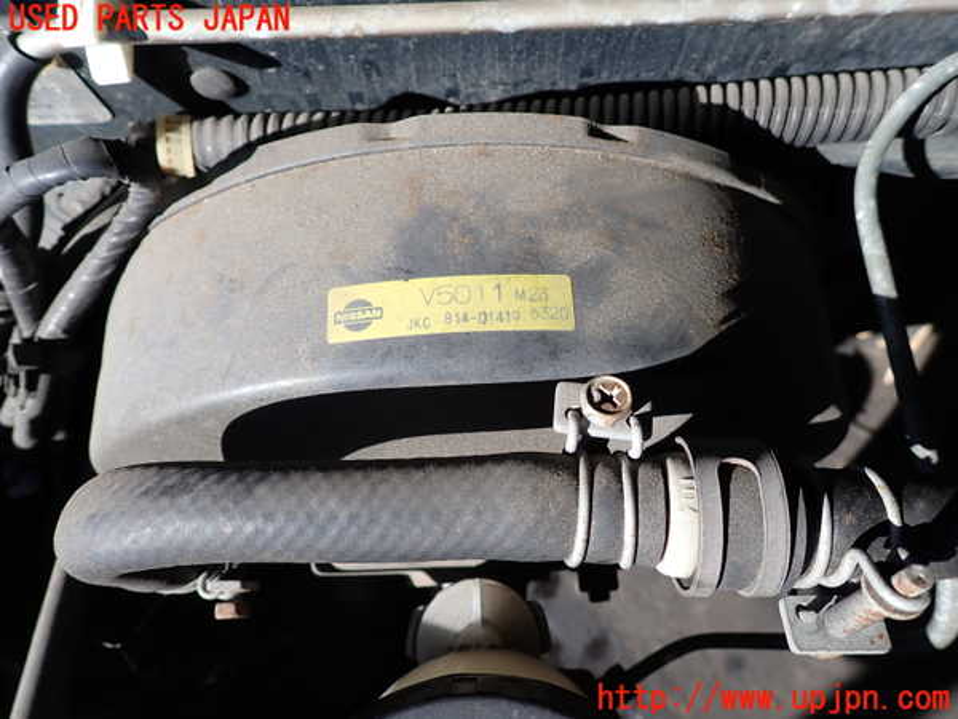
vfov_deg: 54.9
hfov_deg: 69.4
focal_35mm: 25
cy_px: 360
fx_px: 692
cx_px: 479
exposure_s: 1/640
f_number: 2.8
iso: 100
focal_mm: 4.5
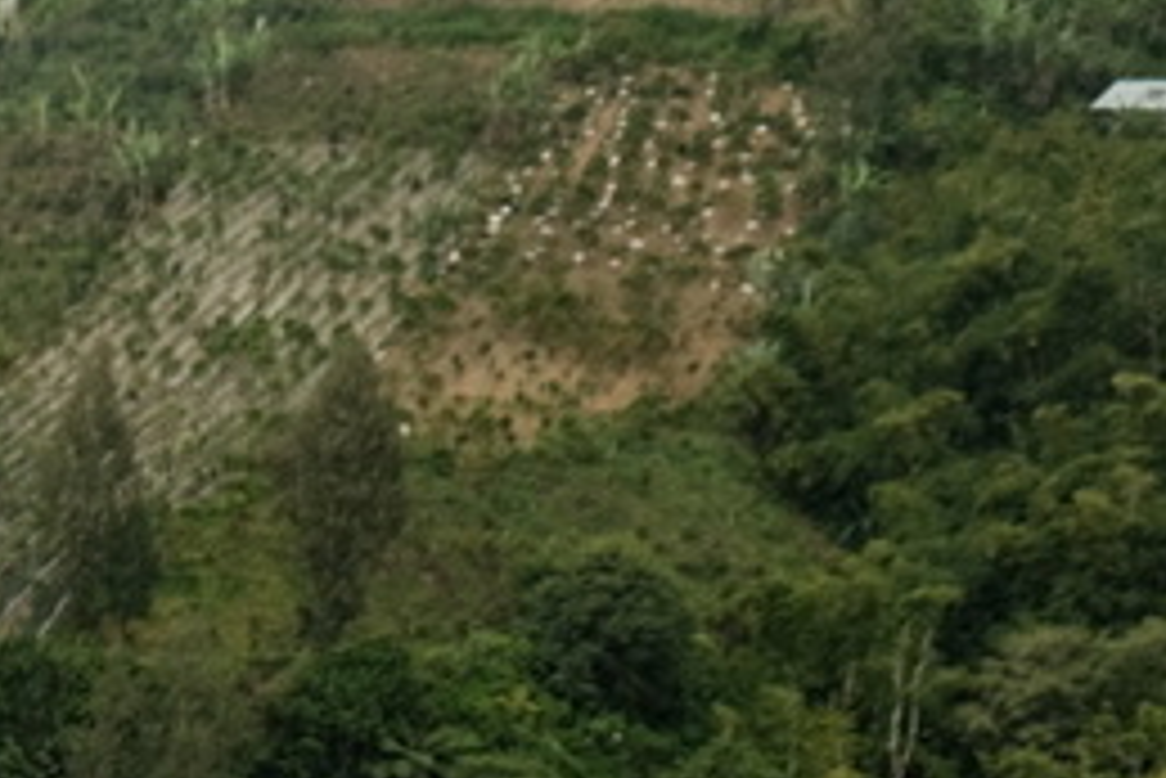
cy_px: 1471
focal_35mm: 130
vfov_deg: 9.9
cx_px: -765
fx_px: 4213
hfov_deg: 14.3
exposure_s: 1/420
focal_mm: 20.5
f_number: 5.6
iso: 320
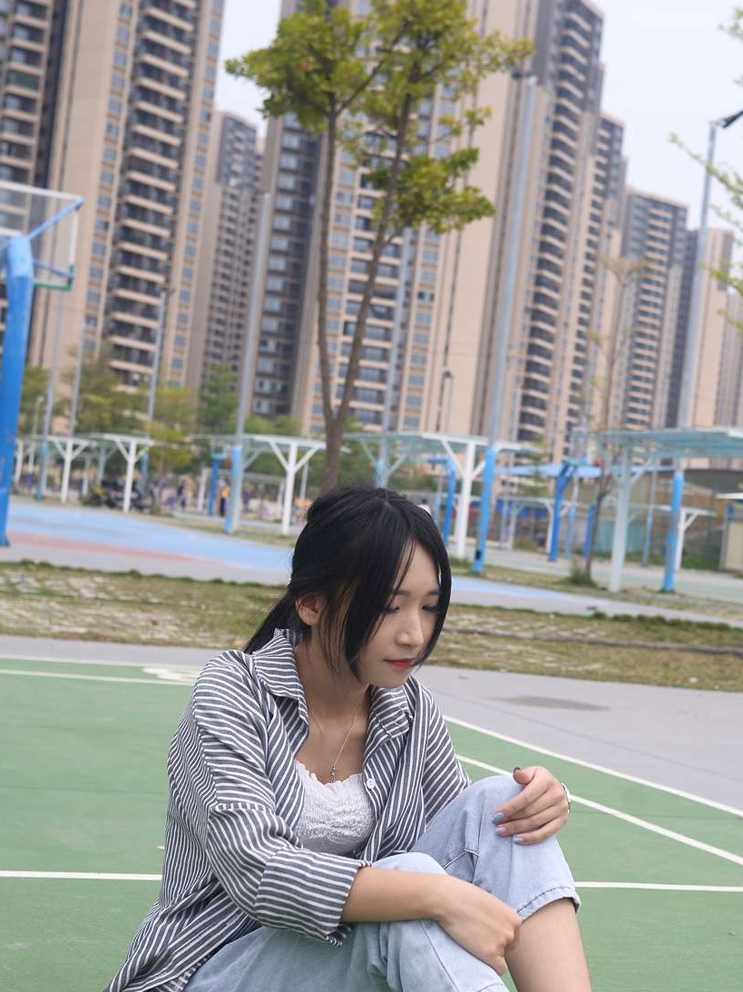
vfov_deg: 32.2
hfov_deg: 24.3
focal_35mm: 60
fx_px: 1718
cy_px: 540
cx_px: 475
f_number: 5.6
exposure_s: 1/500
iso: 100
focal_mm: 35
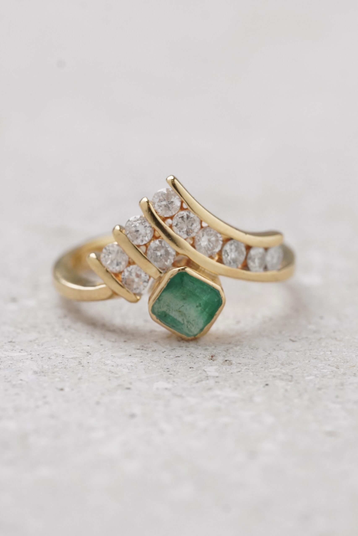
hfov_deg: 13.0
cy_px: 268
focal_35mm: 105
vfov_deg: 19.5
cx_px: 179
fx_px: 1566
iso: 1250
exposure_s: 1/160
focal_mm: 70
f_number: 9
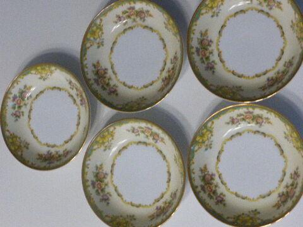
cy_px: 114
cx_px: 152
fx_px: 604
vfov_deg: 21.3
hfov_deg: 28.2
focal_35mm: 69
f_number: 4.9
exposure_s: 1/50
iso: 800
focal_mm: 11.7
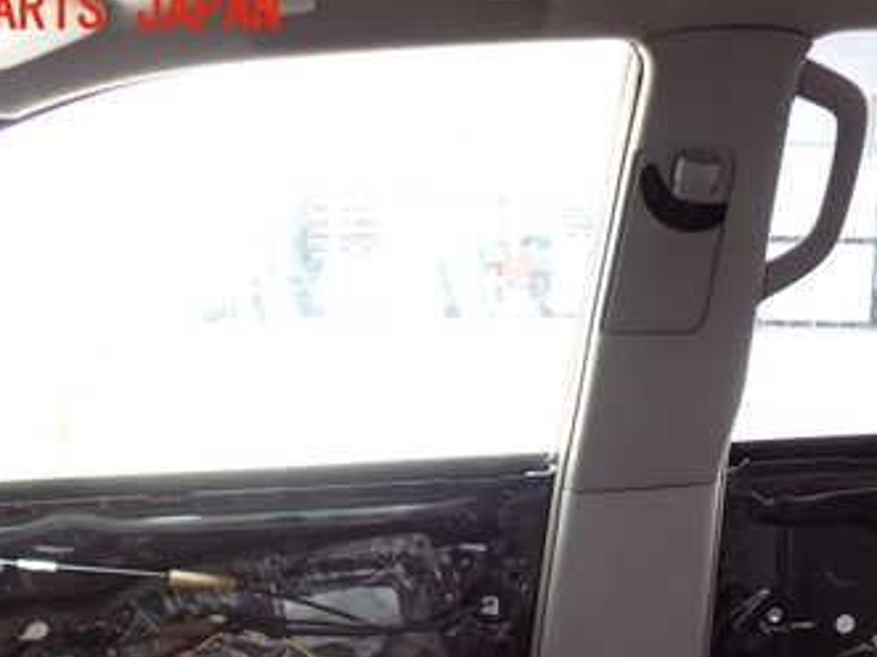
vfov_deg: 24.6
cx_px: 593
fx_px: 1469
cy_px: 575
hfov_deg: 32.9
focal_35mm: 58
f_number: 2.4
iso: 200
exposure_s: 1/50
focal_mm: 5.79
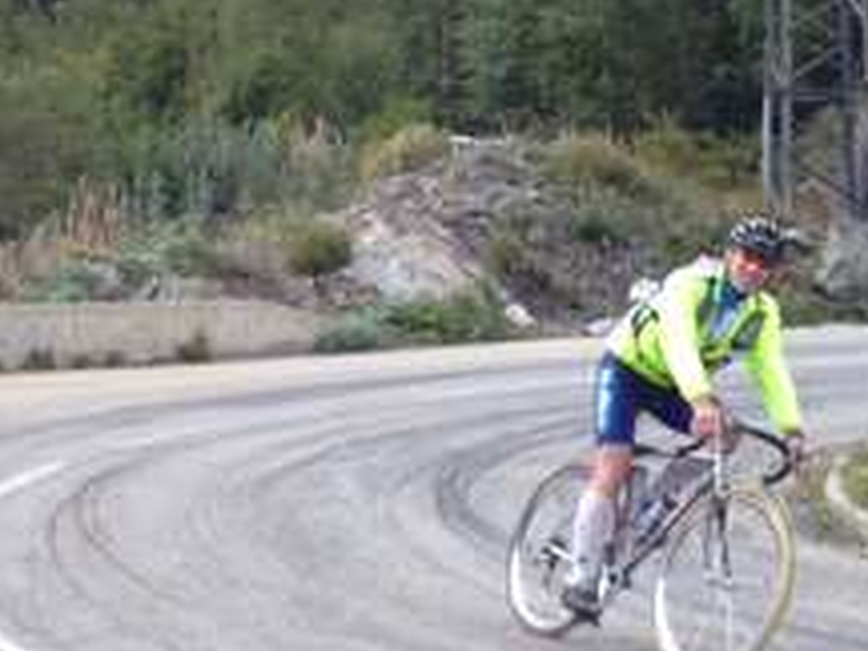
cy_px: 309
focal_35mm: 97
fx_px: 2432
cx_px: 619
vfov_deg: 15.2
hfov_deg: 20.1
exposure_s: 1/349
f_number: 2.4
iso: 50
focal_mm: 4.28
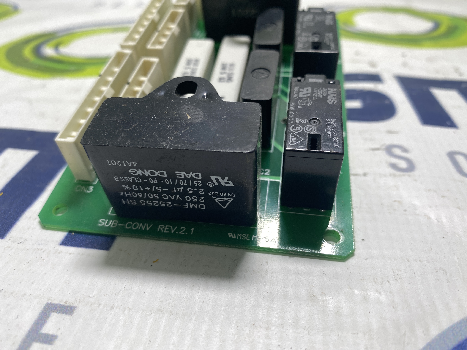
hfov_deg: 67.3
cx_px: 234
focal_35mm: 26
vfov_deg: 53.1
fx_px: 351
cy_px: 175
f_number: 1.8
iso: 40
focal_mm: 4.25
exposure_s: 1/120
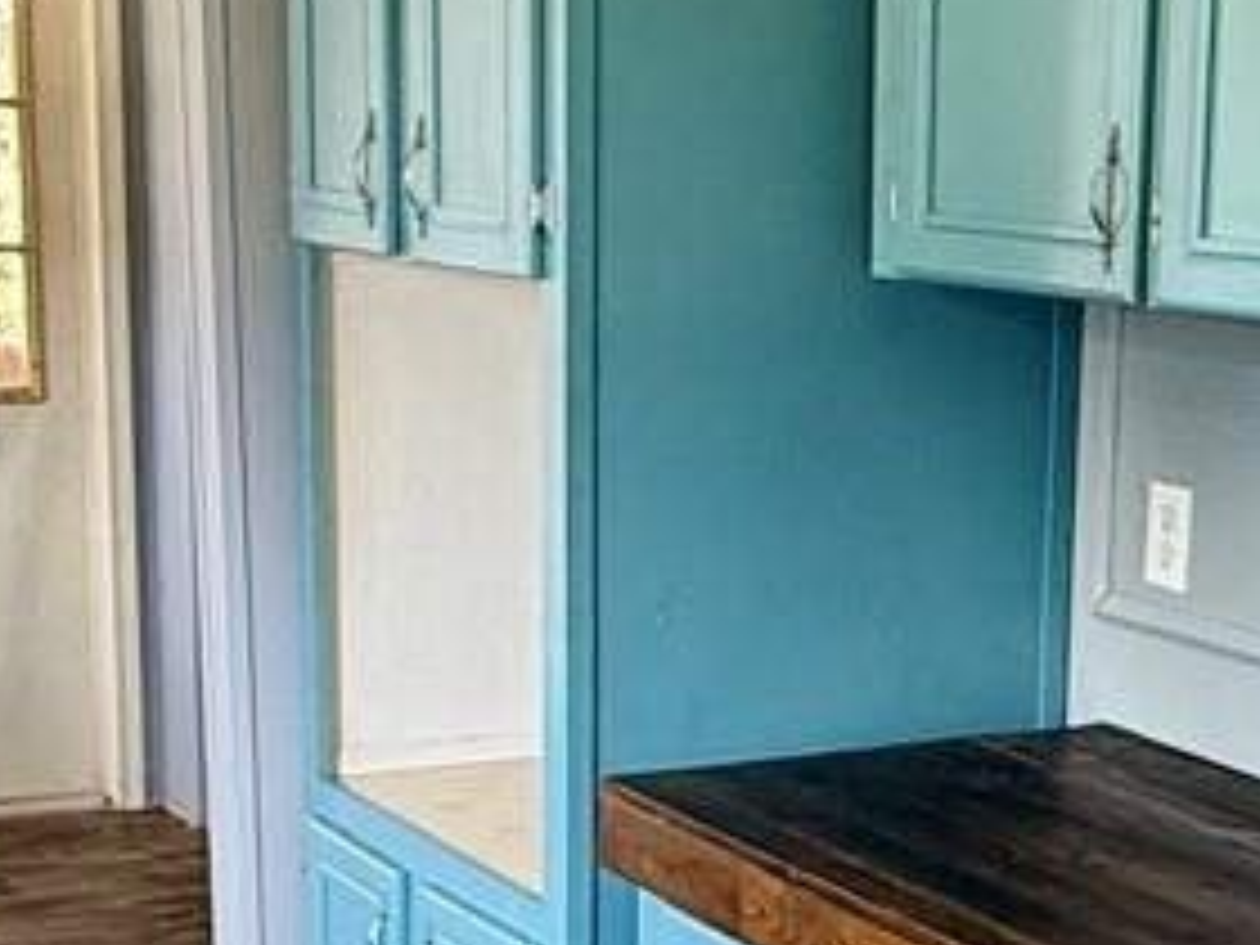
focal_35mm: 80
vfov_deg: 18.1
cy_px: 868
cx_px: 873
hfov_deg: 24.3
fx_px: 2912
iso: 160
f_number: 2.2
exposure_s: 1/120
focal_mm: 2.22
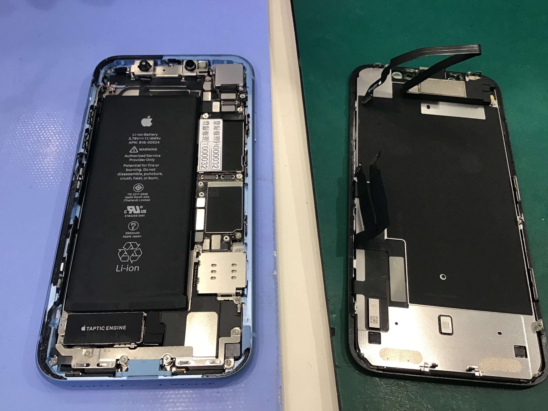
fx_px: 491
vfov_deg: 45.4
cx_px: 274
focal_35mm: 31
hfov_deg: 58.4
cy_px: 206
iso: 32
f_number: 2.4
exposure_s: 1/30
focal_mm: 3.3
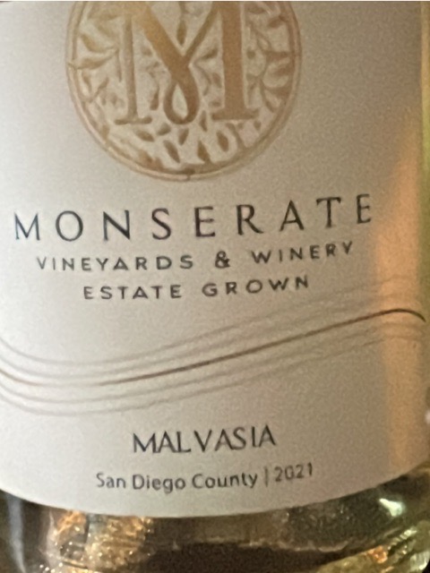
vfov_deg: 60.0
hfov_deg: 46.8
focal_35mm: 30
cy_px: 286
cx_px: 215
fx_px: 497
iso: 1600
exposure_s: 1/40
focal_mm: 1.54
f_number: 2.4
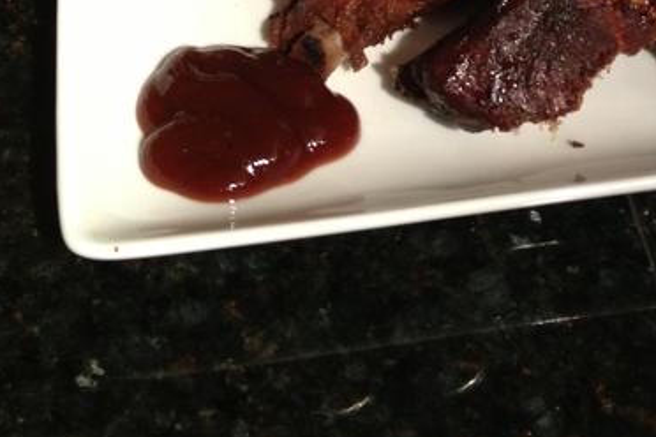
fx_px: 1603
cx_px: 533
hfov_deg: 22.8
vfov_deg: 14.6
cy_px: -181
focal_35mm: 88
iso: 160
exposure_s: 1/20
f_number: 2.4
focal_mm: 4.28
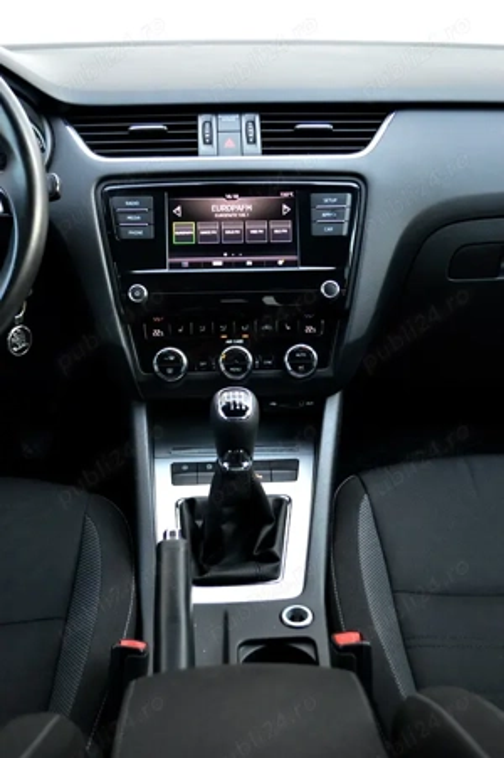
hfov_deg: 29.8
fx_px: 946
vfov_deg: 43.6
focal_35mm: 45
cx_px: 252
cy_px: 379
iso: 720
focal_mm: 30
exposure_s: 1/60
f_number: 4.5
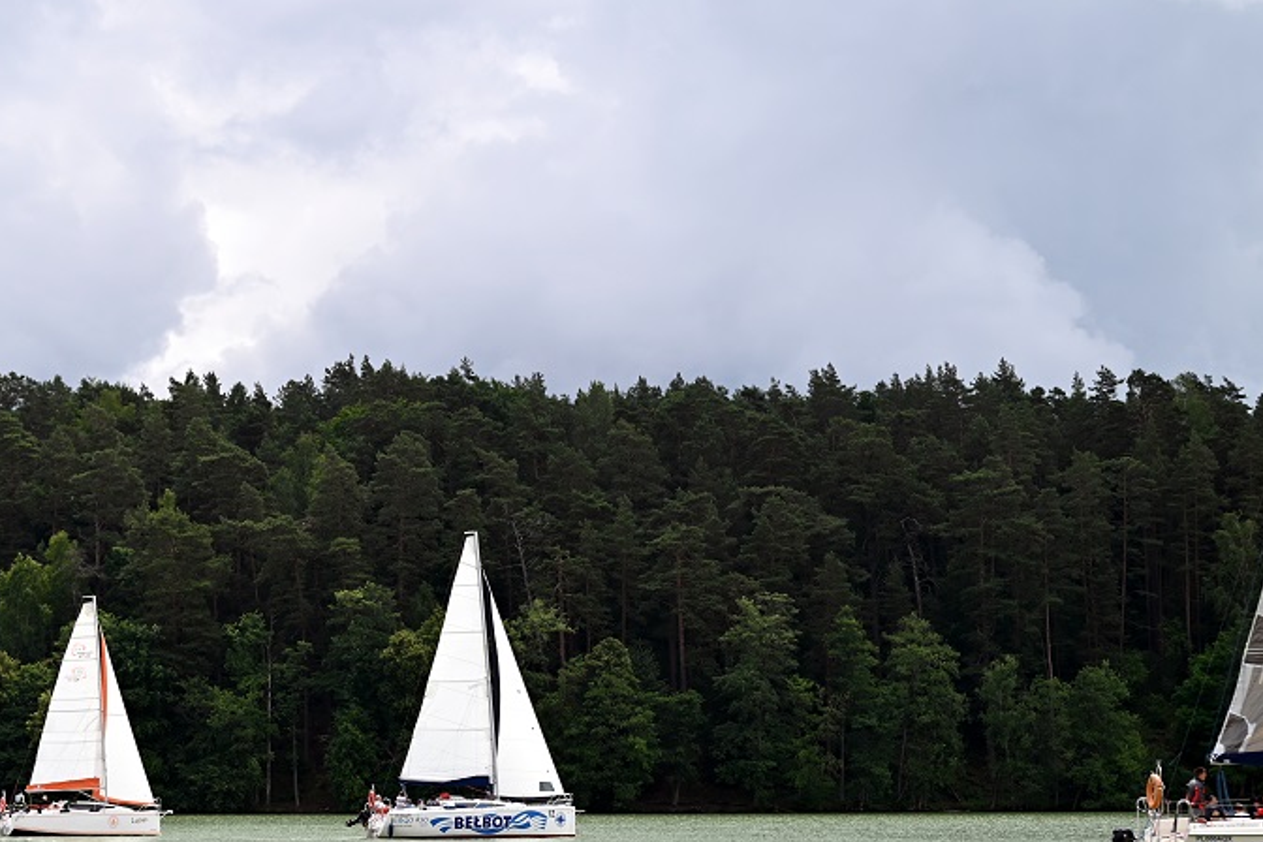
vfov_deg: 13.8
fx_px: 3473
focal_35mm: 99
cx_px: 427
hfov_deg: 20.5
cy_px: 491
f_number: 5.6
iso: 110
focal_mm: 70
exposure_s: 1/500
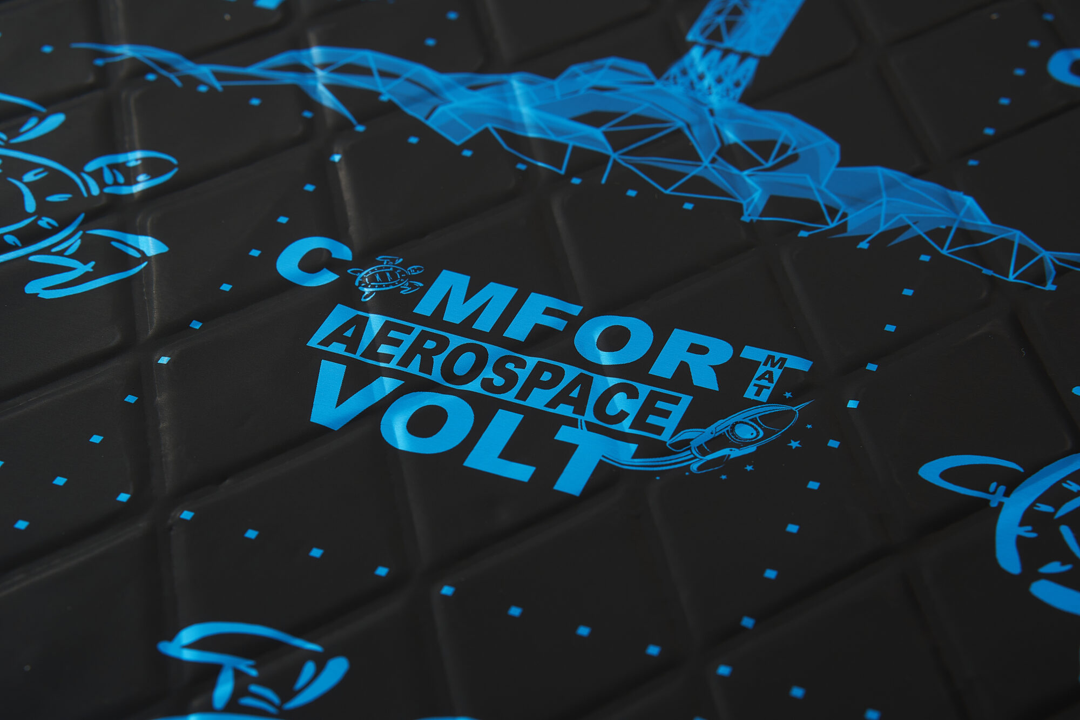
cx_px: 540
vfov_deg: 18.2
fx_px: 2250
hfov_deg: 27.0
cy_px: 360
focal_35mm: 75
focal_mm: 50
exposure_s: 1/125
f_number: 8
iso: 100
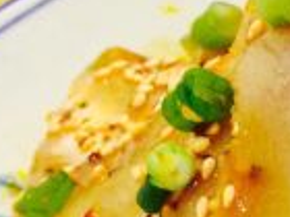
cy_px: 367
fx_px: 1215
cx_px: 561
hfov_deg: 12.2
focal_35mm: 145
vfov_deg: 9.8
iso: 250
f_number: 2.2
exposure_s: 1/33
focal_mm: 4.15
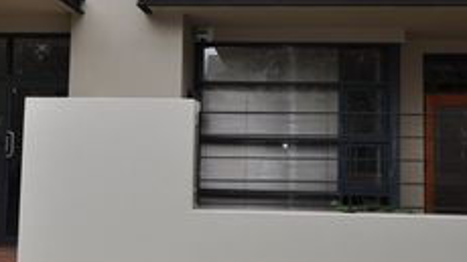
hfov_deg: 45.5
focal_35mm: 45
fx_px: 557
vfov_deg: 26.5
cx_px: 240
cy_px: 121
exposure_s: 1/200
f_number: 8
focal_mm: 14
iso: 200
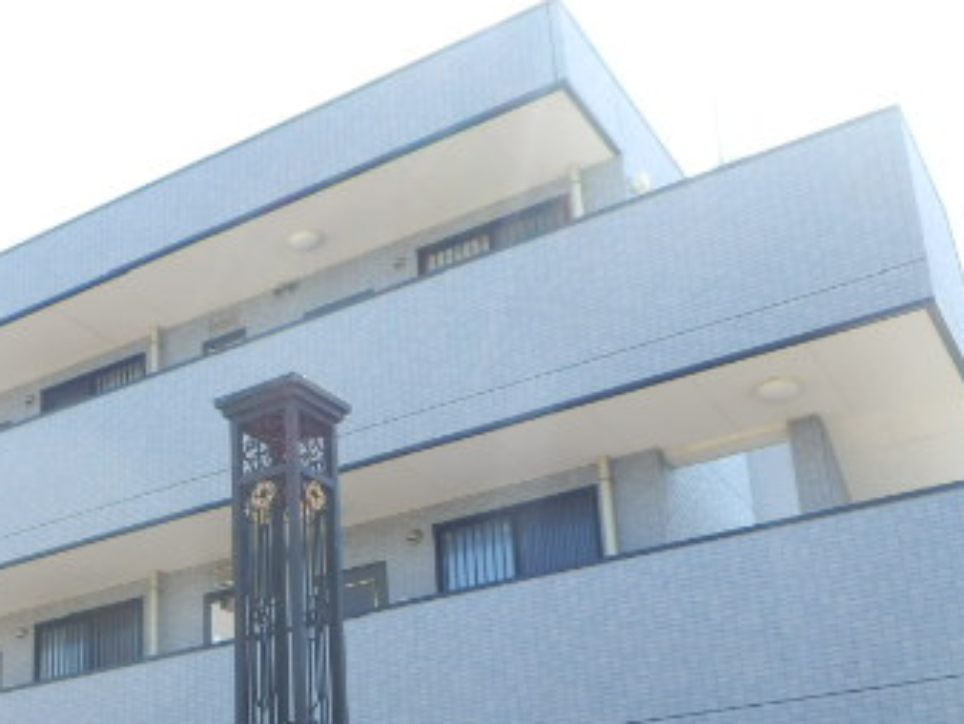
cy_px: 615
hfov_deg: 33.0
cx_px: 215
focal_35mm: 57
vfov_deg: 25.1
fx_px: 1588
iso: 80
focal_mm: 5.3
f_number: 3.5
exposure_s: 1/200
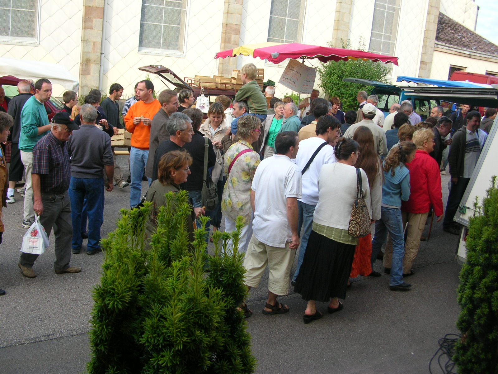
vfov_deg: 40.7
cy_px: 187
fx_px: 504
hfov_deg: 52.6
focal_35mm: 35
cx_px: 249
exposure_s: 1/110
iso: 50
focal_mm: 5.8
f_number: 2.8
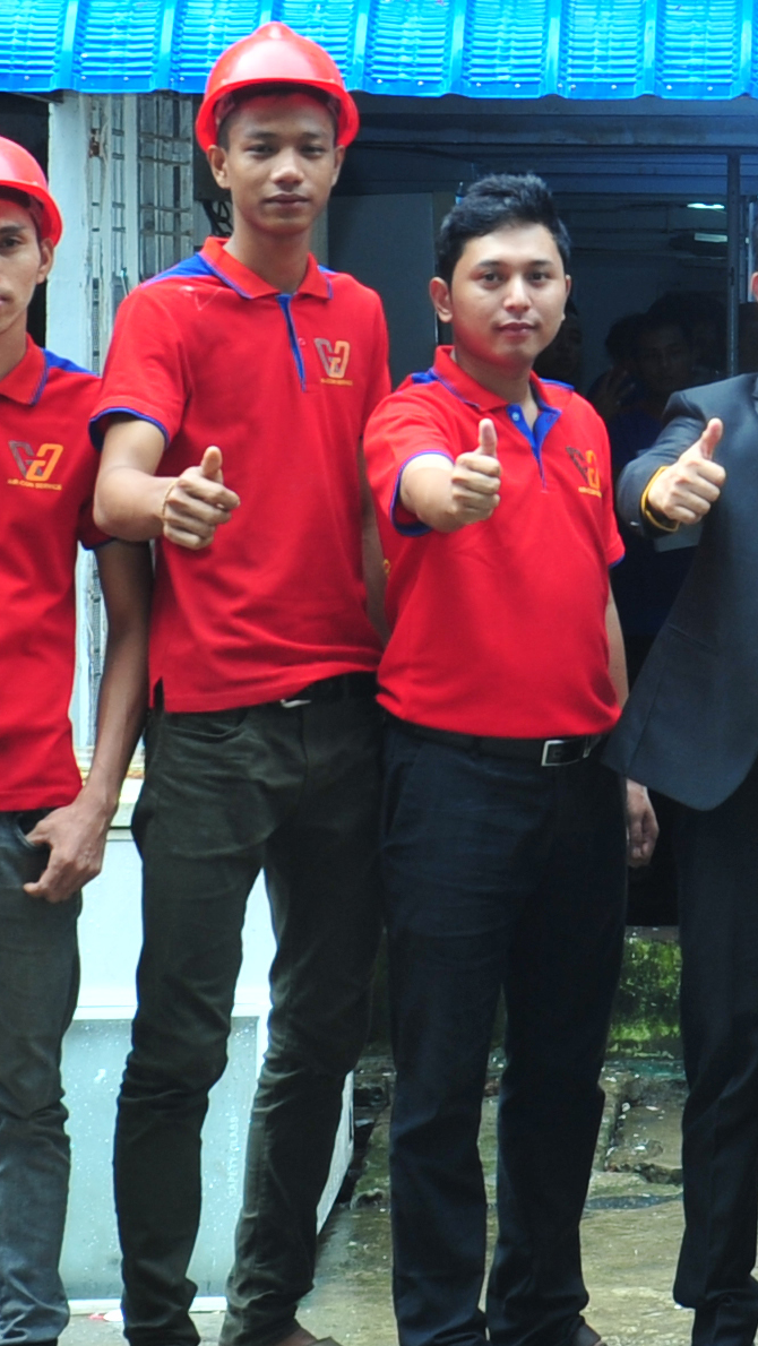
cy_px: 149
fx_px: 4678
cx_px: 1006
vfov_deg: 16.2
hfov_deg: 9.1
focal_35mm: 131
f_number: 6.3
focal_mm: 35
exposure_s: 1/100
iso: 320
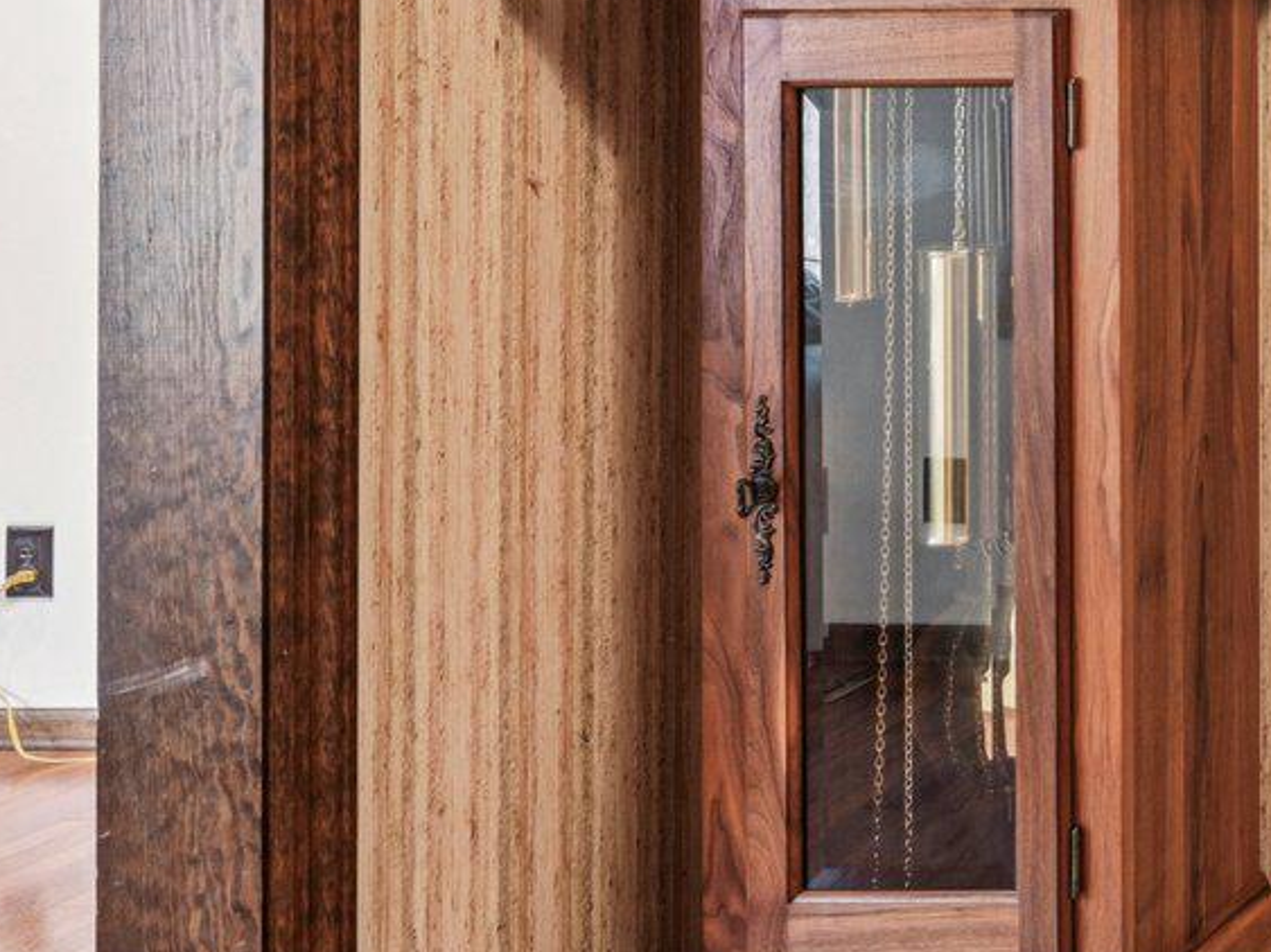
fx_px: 2056
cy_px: -193
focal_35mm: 56
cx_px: 2131
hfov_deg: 23.3
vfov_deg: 23.8
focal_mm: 16
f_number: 8
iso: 800
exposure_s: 1/4
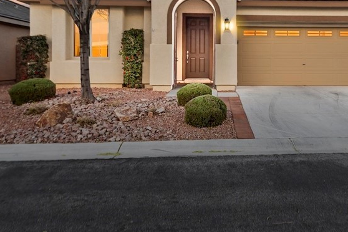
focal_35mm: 35
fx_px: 338
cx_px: 231
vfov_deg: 37.0
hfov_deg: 53.4
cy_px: 60
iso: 100
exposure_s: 1/60
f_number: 8
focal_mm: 18
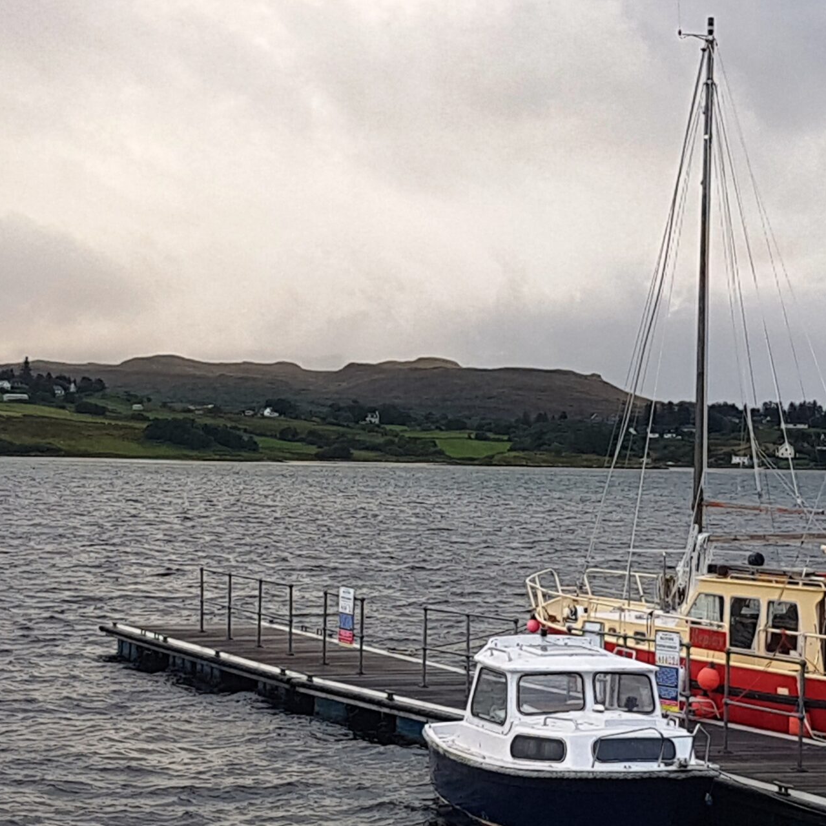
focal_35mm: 46
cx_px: 471
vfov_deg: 36.7
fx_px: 1242
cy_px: 475
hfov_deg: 36.7
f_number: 1.7
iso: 40
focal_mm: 4.2
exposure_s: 1/516
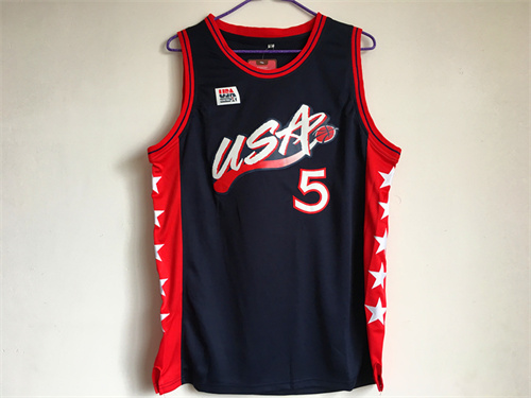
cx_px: 266
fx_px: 445
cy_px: 199
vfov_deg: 48.2
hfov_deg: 61.7
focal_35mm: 29
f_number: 2.2
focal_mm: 4.15
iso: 32
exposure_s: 1/33
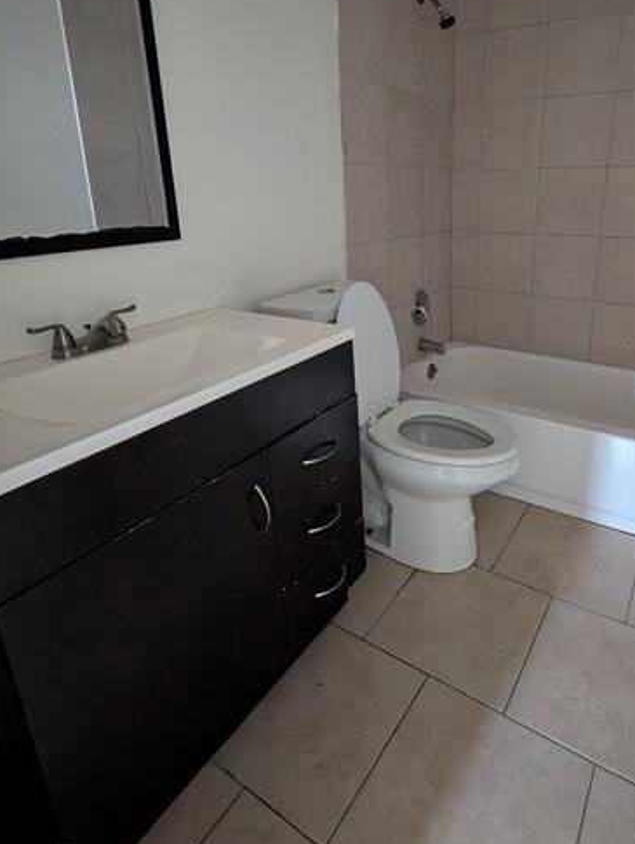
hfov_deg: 67.3
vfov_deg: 83.5
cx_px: 412
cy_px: 336
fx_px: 464
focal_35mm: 19
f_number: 1.7
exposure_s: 1/23.8
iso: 2113
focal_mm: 2.02
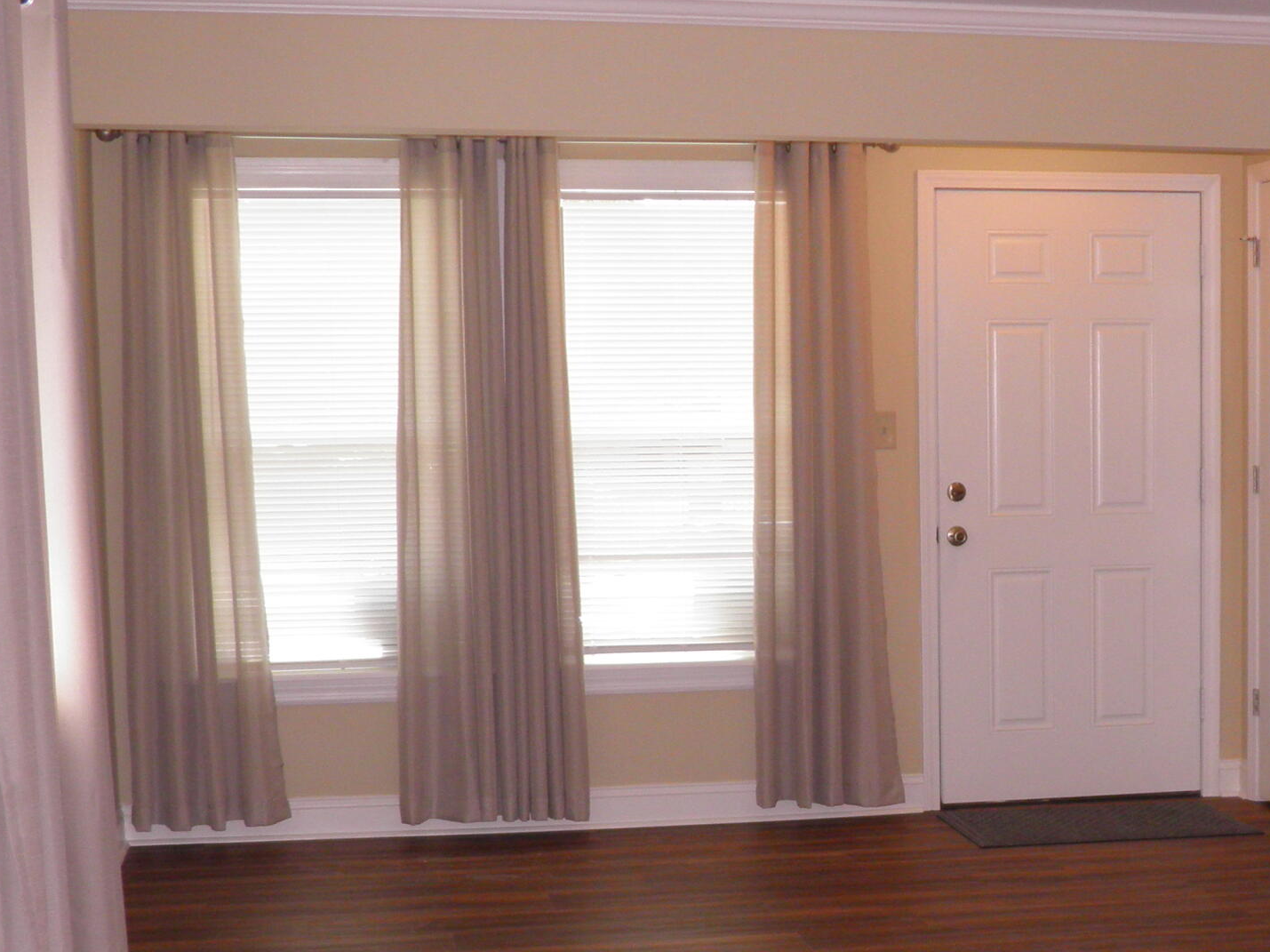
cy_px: 729
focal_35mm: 63
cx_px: 980
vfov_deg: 23.0
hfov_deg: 30.1
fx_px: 2311
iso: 100
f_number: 3
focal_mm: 5.5
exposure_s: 1/40
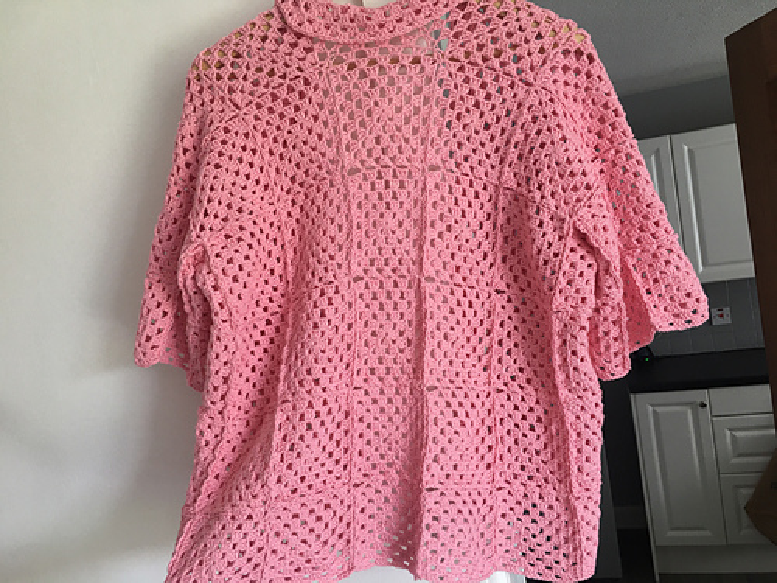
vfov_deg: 48.2
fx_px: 651
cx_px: 388
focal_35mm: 29
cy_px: 292
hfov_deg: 61.7
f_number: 2.2
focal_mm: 4.15
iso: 32
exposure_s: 1/33
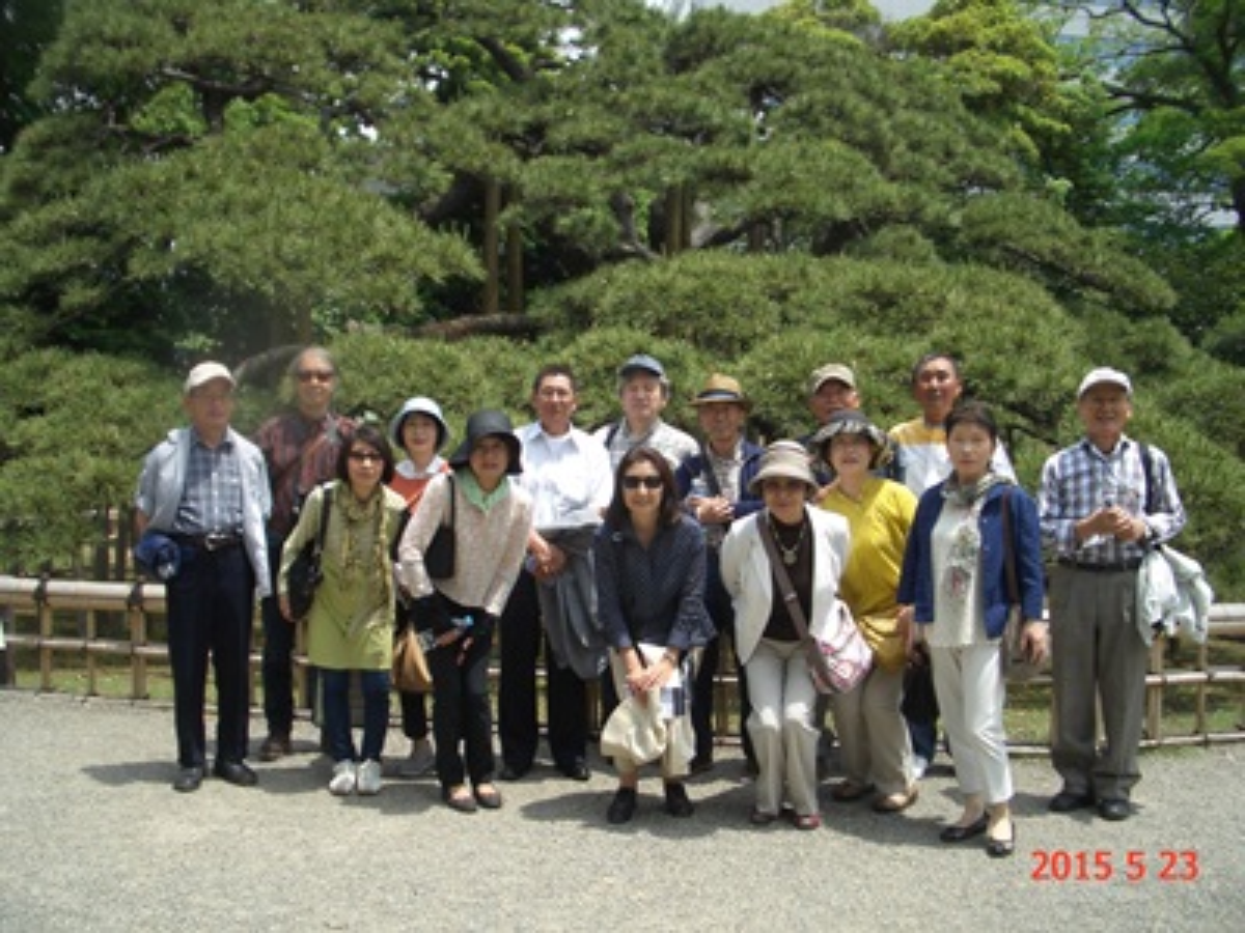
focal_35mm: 35
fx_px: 1259
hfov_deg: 52.6
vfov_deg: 40.7
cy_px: 466
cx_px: 622
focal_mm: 5.8
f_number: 4.3
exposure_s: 1/400
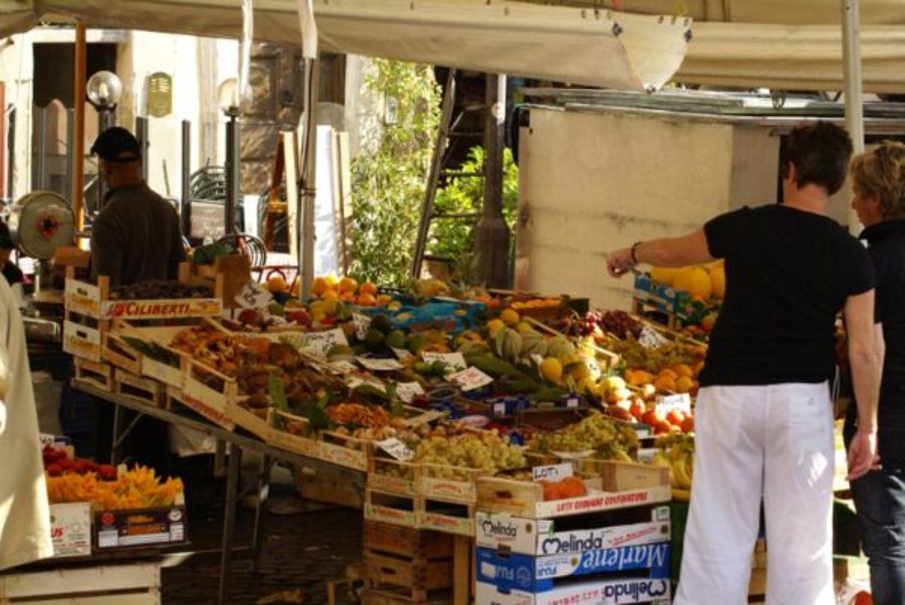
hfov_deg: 18.2
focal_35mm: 112
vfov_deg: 12.2
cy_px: 302
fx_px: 2830
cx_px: 452
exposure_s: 1/200
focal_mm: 75
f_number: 11
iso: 800
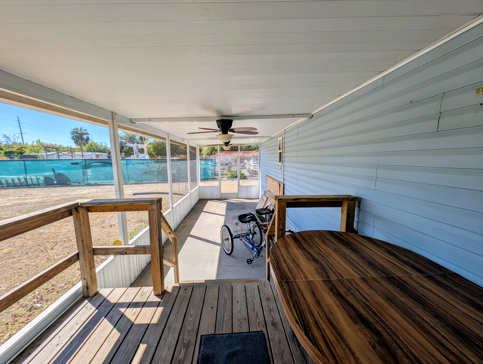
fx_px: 168
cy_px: 182
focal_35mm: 12
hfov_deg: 110.5
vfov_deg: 94.6
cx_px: 242
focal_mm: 2.23
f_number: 1.95
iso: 39
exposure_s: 1/918
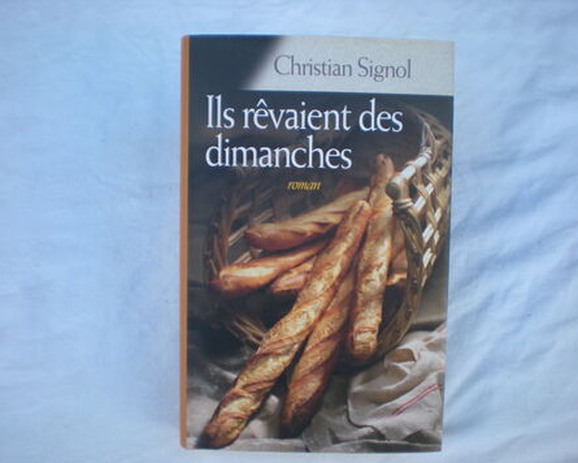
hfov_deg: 45.8
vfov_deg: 37.3
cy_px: 233
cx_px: 303
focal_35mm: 40
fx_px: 684
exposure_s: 1/73
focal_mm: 6.3
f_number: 3.1
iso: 64
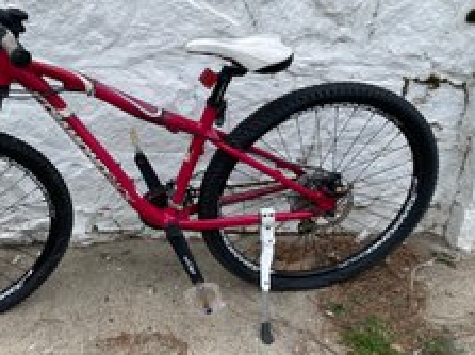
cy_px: 154
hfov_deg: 45.3
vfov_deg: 35.9
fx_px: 549
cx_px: 120
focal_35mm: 40
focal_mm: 4.2
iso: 32
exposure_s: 1/801
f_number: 1.6
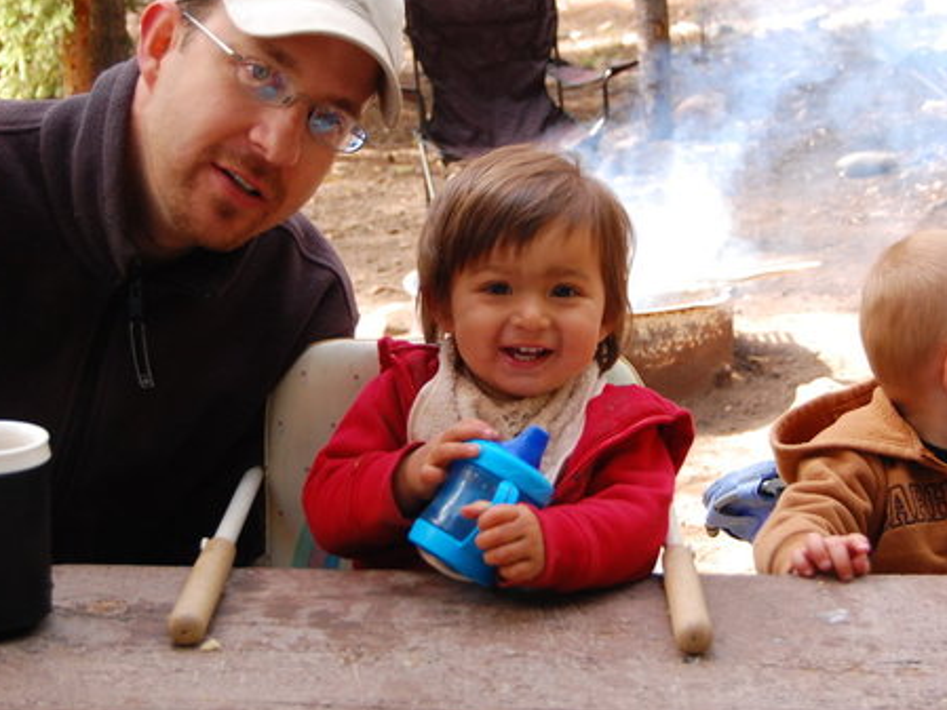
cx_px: 513
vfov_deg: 18.9
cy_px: 291
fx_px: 2134
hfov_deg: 25.0
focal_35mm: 78
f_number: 5.6
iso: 400
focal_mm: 38
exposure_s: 1/125
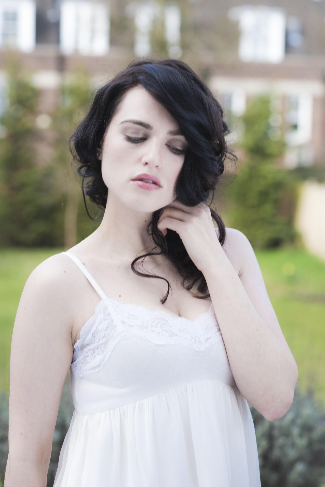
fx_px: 1151
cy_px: 244
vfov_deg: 23.9
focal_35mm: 85
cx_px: 162
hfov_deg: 16.1
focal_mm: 85
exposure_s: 1/160
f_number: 4
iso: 100
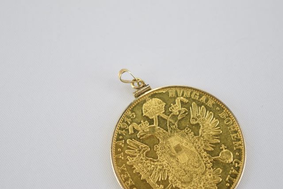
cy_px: 94
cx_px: 142
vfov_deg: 16.6
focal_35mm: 82
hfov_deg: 24.6
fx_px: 649
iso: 400
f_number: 5.6
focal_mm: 55
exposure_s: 1/100
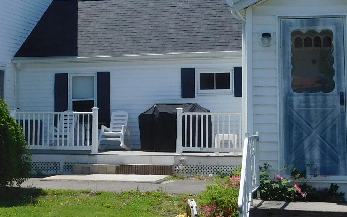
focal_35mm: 75
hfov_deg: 27.5
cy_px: 6
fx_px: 709
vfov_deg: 17.0
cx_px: 196
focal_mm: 4
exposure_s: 1/500
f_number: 6
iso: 125
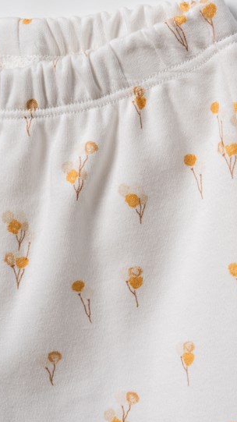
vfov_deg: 36.0
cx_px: 125
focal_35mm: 58
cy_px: 195
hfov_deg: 20.7
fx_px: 648
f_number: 9
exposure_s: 1/125
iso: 250
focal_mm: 50
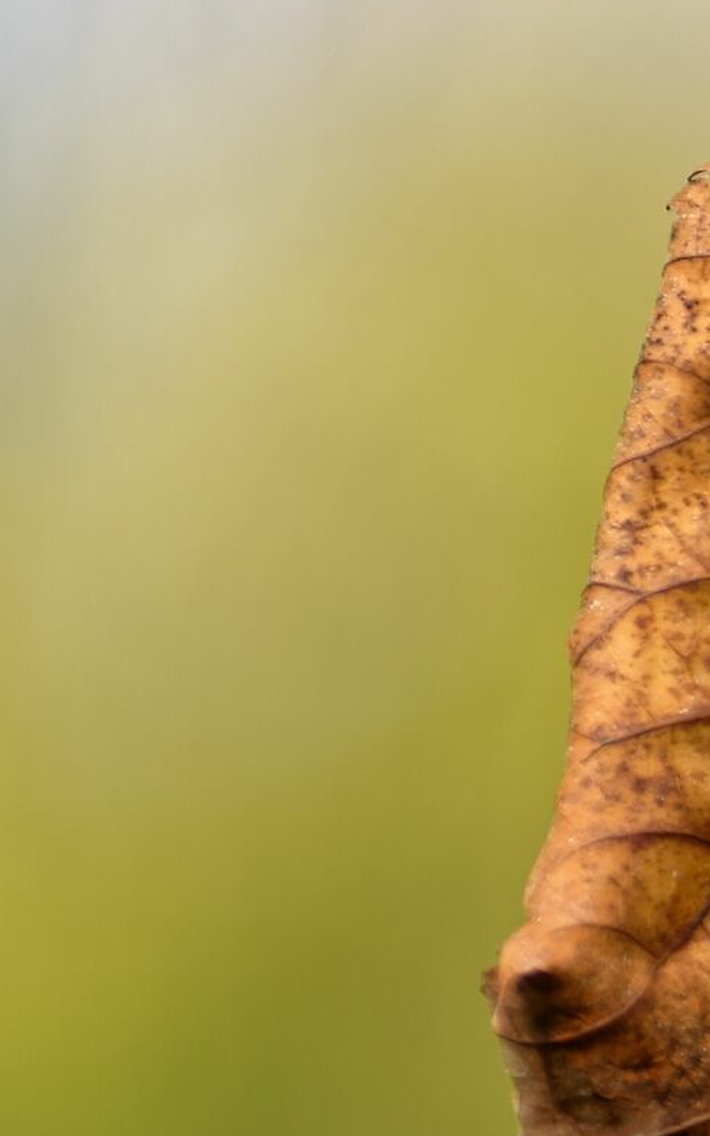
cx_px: 1493
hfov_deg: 1.2
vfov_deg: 1.9
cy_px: 994
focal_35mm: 1109
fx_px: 34347
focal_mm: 240
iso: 100
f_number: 6
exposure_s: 1/160
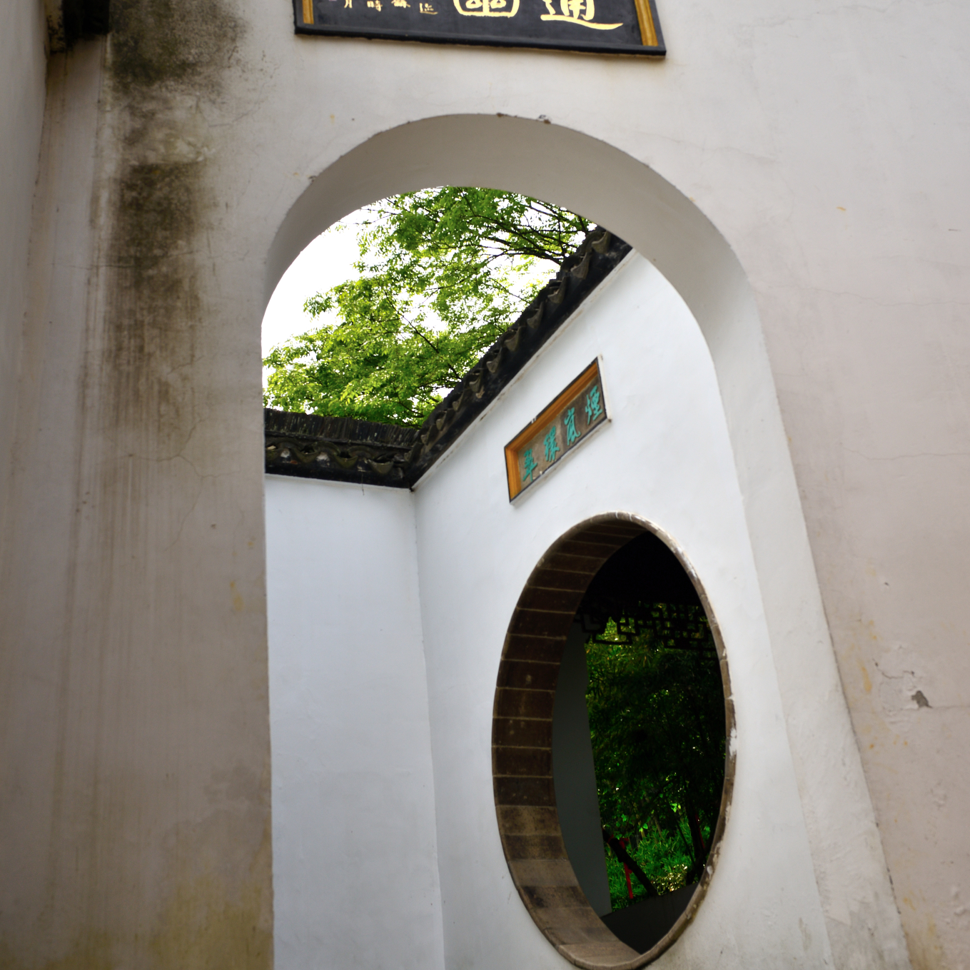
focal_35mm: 41
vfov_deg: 40.8
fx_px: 1300
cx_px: 486
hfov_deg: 40.9
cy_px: 409
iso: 100
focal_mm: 32
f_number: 7.1
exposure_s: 1/250
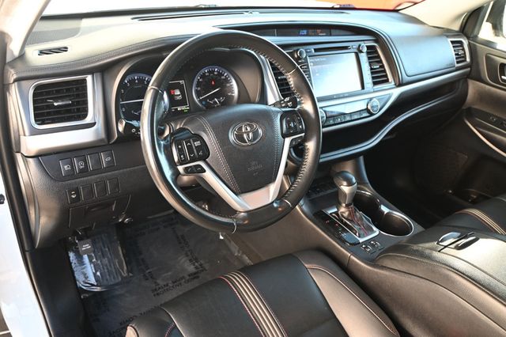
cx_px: 253
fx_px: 421
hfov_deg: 62.0
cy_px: 168
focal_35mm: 30
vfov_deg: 43.6
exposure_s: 1/125
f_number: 3.8
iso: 800
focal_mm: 20
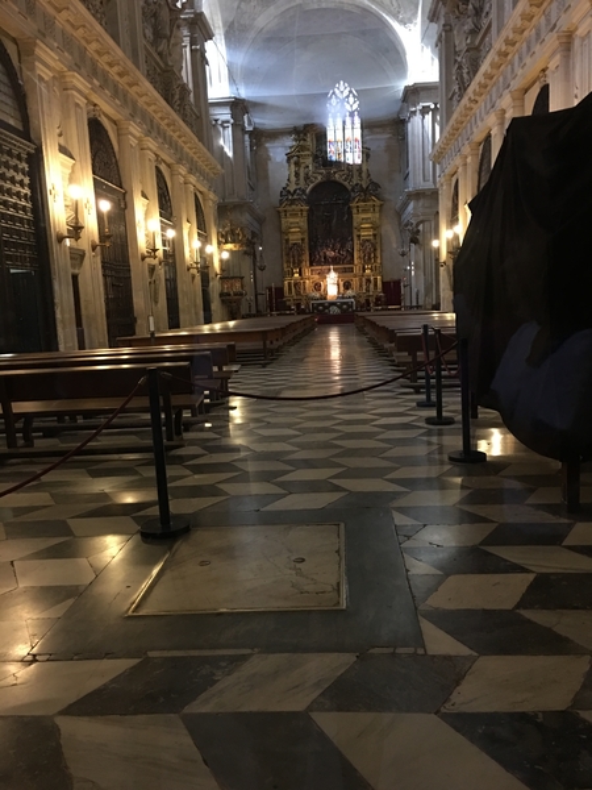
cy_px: 395
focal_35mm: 29
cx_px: 296
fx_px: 661
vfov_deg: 61.7
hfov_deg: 48.2
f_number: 2.2
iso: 125
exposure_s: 1/8
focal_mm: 4.15
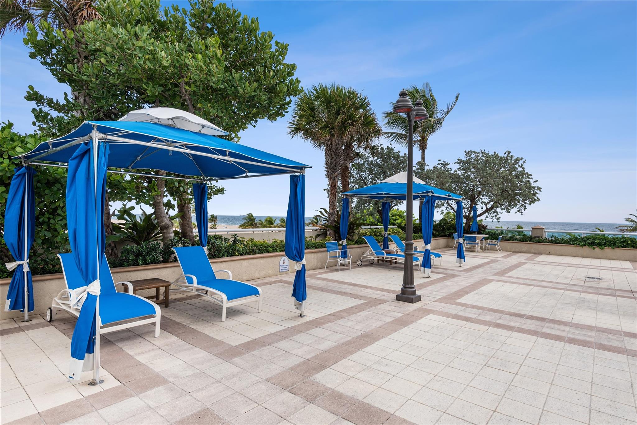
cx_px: 318
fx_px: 336
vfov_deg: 64.6
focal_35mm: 19
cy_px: 212
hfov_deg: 86.9
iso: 250
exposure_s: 1/400
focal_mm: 19
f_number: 8
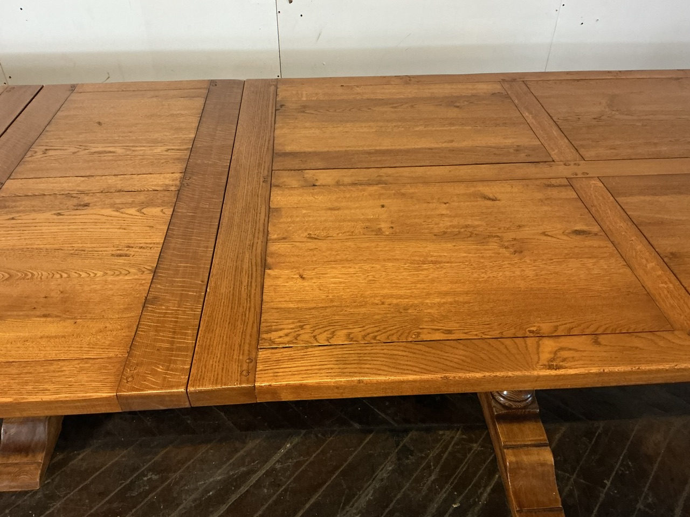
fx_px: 578
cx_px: 345
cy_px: 258
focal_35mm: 29
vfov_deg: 48.2
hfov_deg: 61.7
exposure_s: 1/25
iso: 320
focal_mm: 3
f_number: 1.8
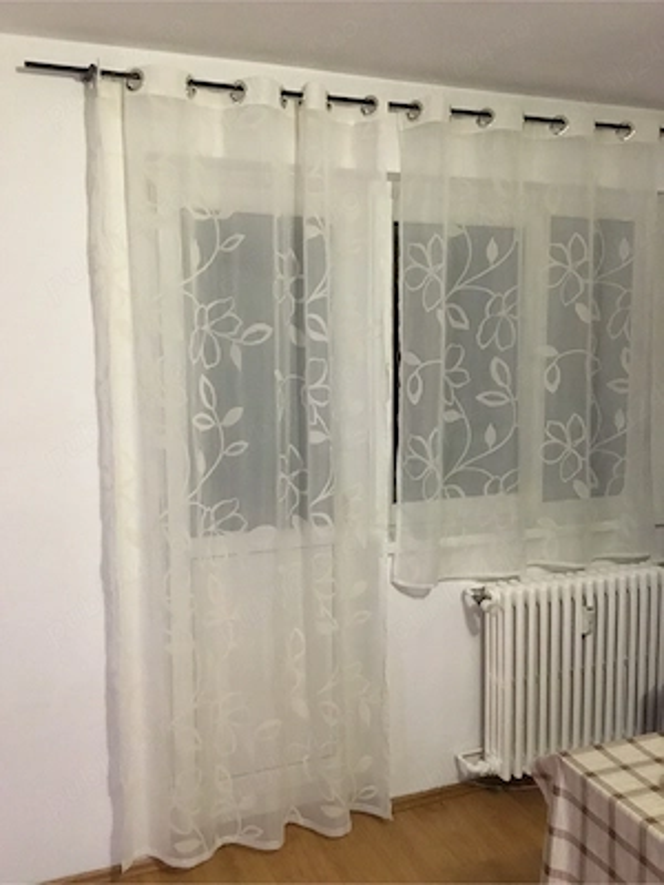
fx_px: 793
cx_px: 332
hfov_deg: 45.4
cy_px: 442
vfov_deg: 58.4
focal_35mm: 31
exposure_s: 1/17
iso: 250
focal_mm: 3.3
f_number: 2.4
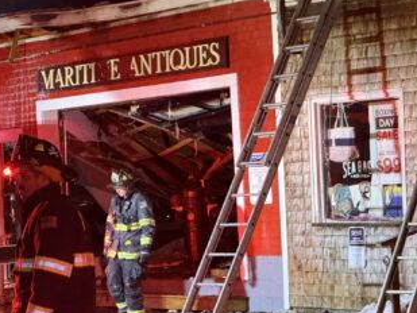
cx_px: 138
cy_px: 223
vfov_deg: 8.5
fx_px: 2109
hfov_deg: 11.3
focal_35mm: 175
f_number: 2.8
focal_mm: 15.66
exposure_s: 1/40
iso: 800
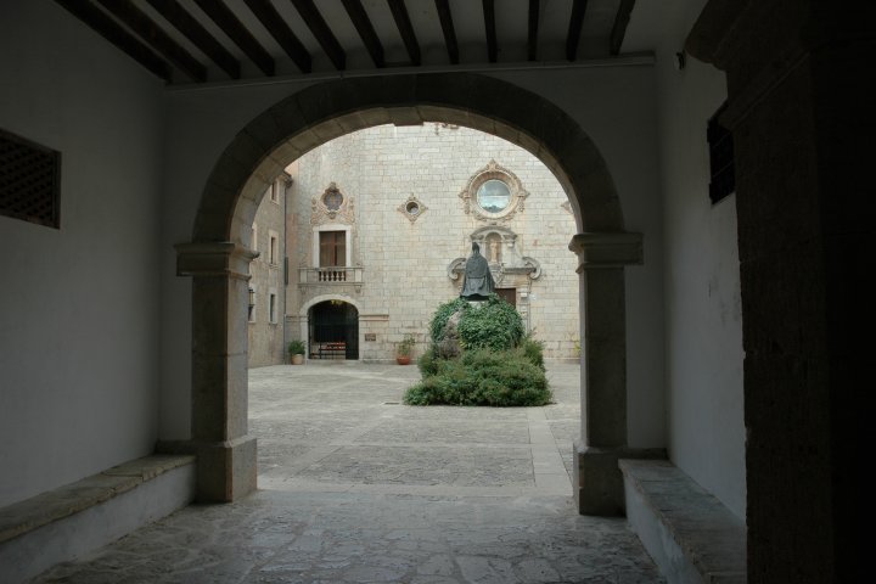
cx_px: 438
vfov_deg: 47.9
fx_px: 657
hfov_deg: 67.4
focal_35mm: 27
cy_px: 292
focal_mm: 18
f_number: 5.6
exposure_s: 1/125
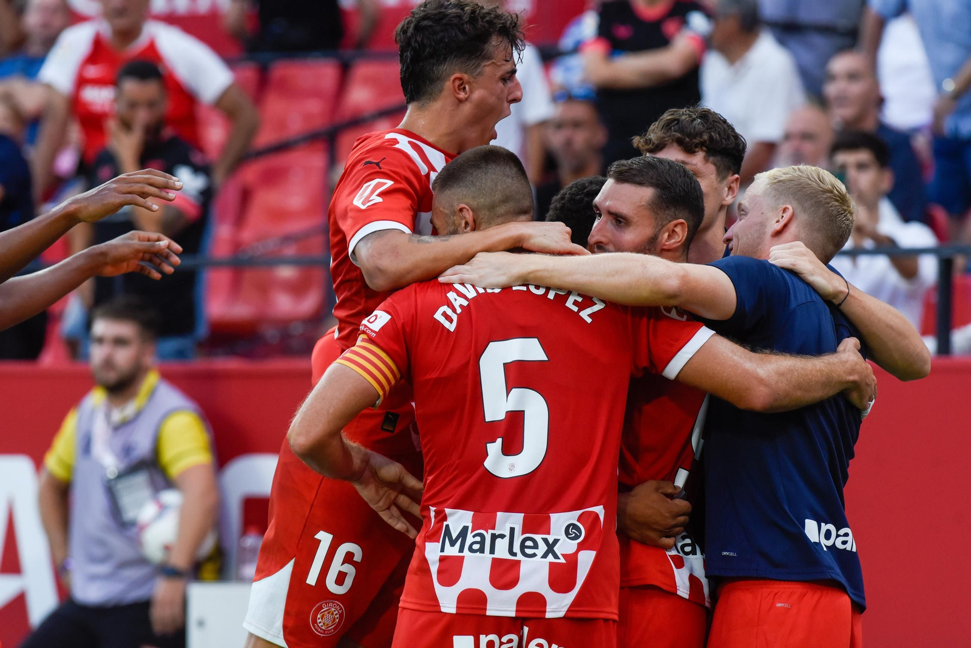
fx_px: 8094
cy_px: 324
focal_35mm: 300
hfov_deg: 6.9
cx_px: 486
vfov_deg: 4.6
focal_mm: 300
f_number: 4
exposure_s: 1/1250
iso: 1600
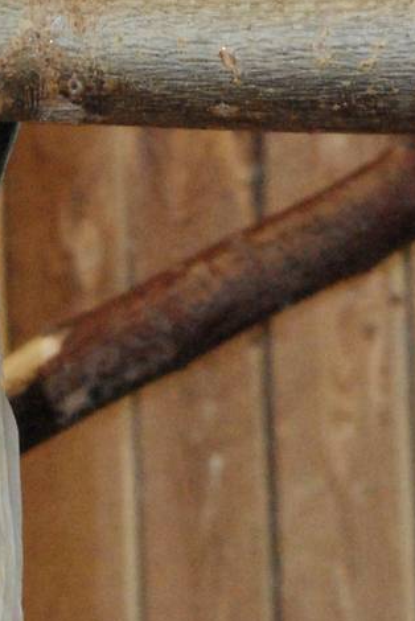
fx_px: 7234
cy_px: -111
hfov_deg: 3.3
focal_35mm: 419
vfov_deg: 4.9
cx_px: -257
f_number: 5.6
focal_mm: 82
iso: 1600
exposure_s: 1/60
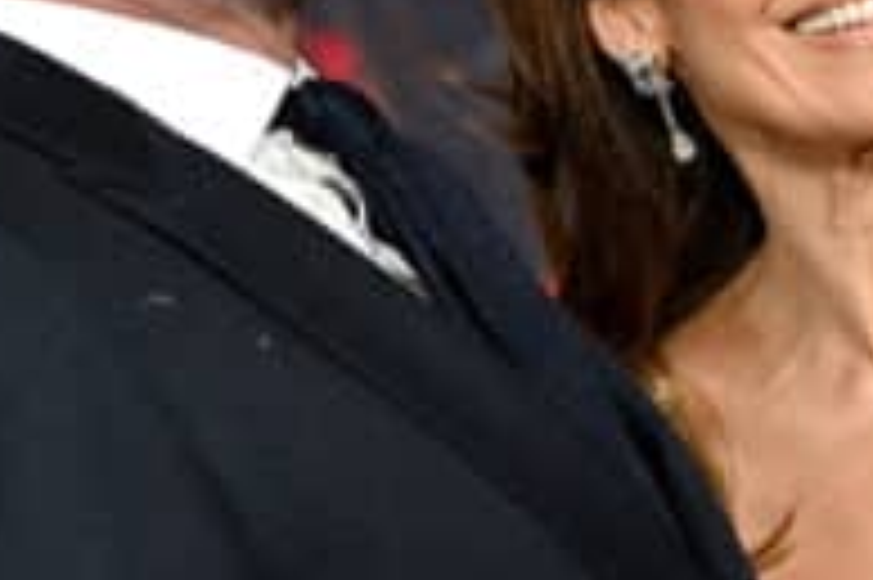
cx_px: 706
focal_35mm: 291
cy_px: 117
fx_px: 7051
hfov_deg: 7.1
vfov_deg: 4.7
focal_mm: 94
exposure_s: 1/250
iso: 1000
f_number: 4.5
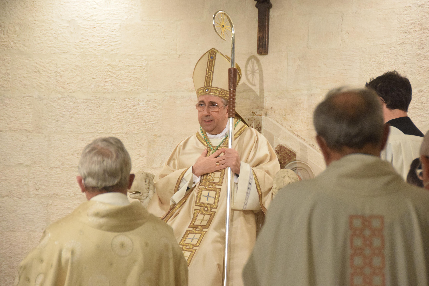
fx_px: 1877
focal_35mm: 158
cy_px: 143
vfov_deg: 8.7
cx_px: 214
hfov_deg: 13.0
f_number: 5.3
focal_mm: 105
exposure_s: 1/125
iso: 3200
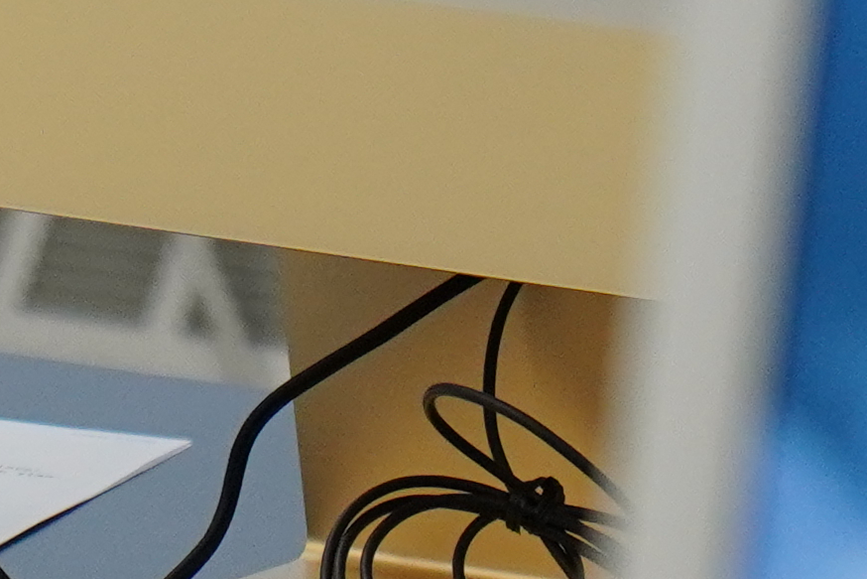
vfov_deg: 2.4
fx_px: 13643
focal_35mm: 566
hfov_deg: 3.6
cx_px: -439
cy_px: -597
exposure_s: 1/160
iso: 800
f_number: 4
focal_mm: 55
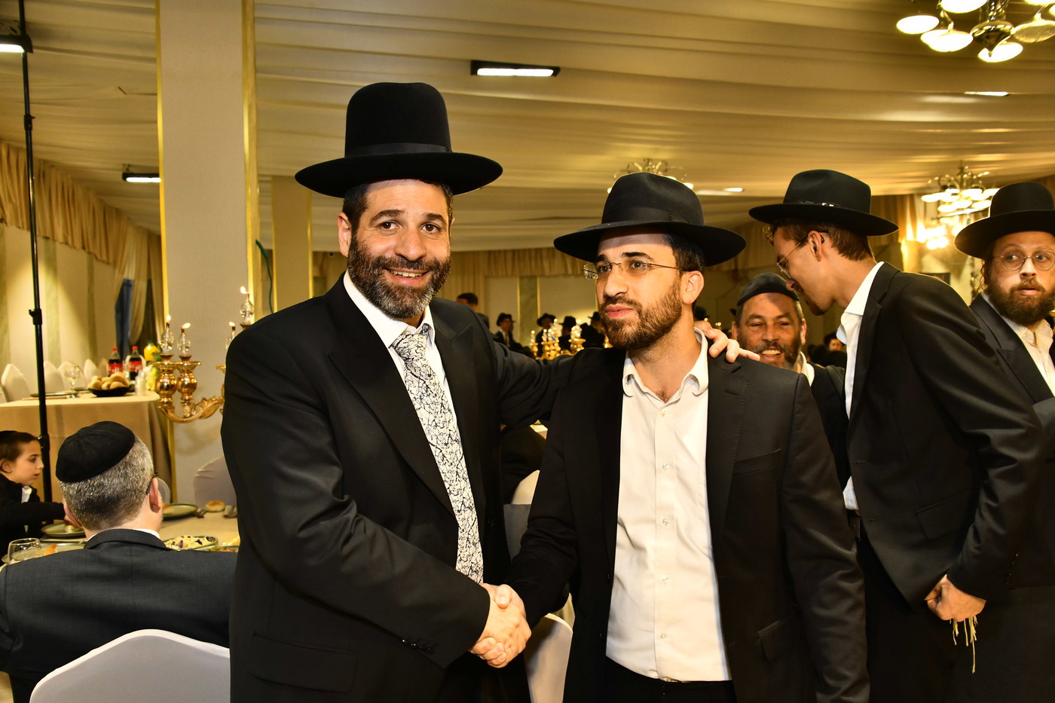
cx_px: 528
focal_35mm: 32
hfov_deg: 58.7
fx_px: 938
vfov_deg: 41.1
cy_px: 352
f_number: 5.6
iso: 1000
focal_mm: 32
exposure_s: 1/200
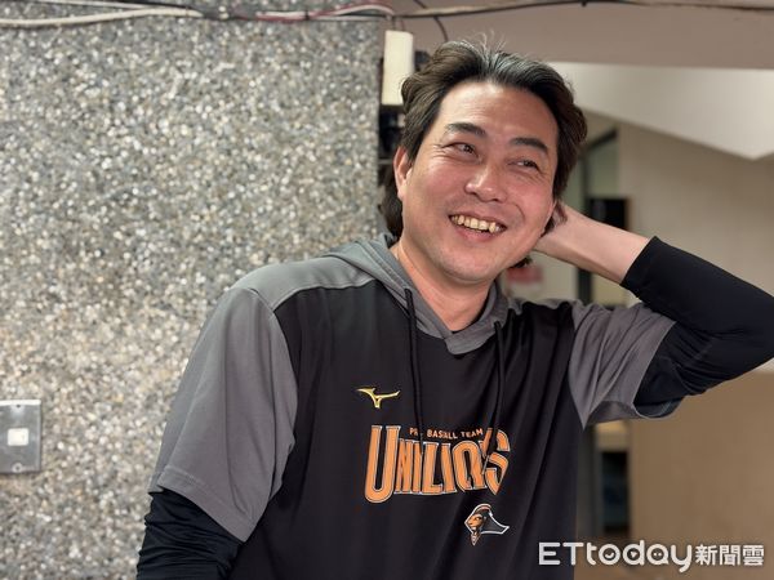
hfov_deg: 39.7
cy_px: 290
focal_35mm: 48
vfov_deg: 30.3
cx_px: 387
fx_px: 1073
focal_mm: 6.76
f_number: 1.78
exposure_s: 1/114
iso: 100
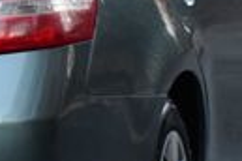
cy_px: -11
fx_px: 4302
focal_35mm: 640
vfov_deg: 2.1
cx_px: -88
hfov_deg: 3.2
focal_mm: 86
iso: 800
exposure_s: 1/200
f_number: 4.8
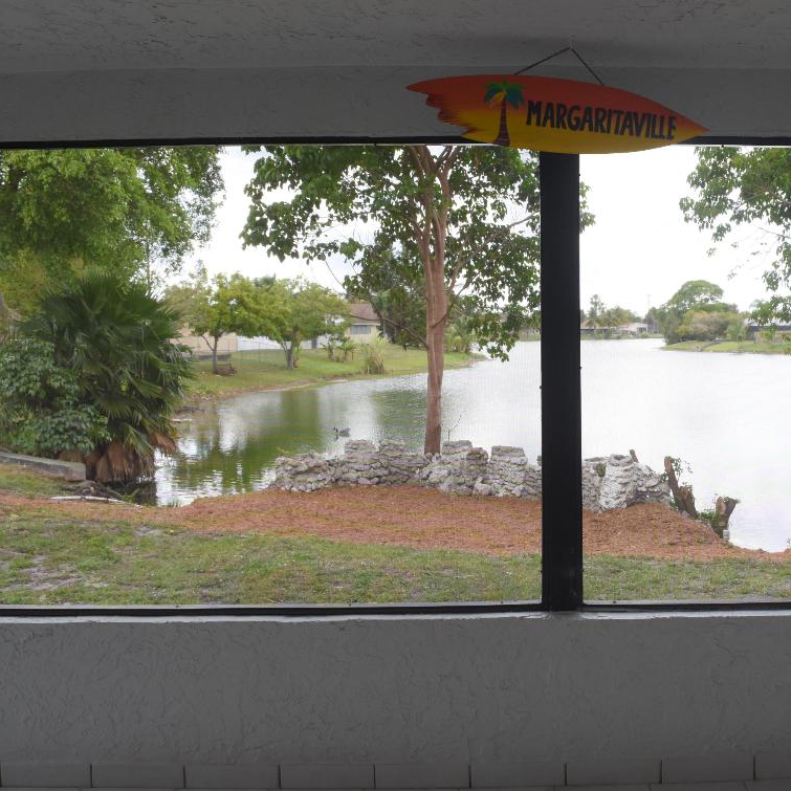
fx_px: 905
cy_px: 394
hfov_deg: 46.1
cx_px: 561
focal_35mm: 35
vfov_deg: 47.2
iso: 400
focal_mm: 18
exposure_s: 1/200
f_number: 7.1
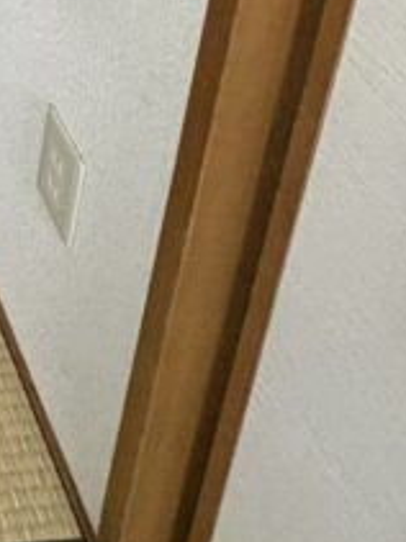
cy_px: -575
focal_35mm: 68
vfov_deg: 18.0
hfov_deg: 16.1
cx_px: -437
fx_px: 1064
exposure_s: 1/60
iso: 500
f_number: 2.2
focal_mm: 2.22
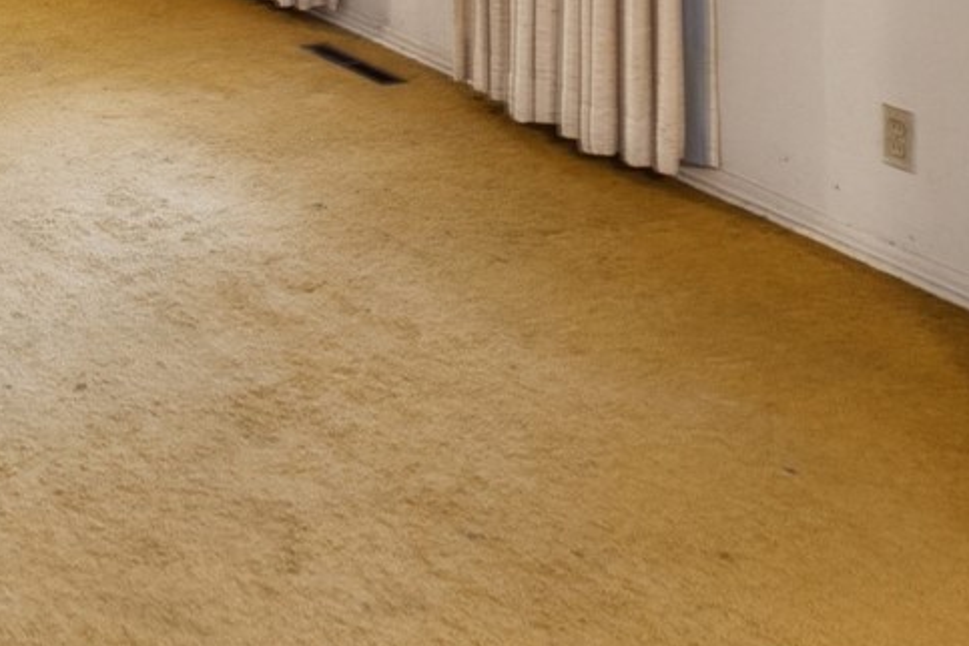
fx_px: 1656
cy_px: -408
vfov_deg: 18.6
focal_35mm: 62
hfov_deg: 31.4
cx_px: 138
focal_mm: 14.6
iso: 400
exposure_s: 1/6
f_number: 2.8
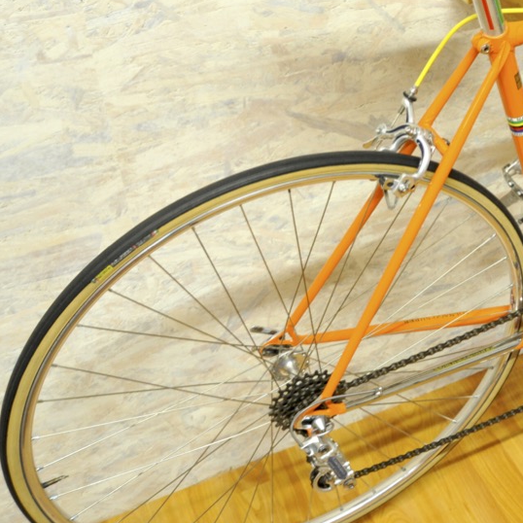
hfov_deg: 30.1
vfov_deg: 31.8
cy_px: 150
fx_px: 906
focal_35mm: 53
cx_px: 519
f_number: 13
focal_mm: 28
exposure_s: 1/1.6
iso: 1250
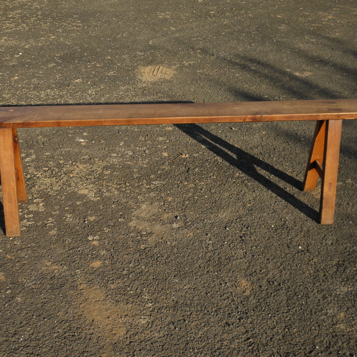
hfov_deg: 34.7
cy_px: 180
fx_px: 572
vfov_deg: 34.7
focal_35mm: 49
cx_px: 170
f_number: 3.8
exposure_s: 1/640
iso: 100
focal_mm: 7.5
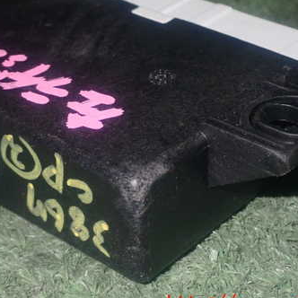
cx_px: 101
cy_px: 113
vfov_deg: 17.5
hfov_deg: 17.5
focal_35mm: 99
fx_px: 964
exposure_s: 1/60
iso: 800
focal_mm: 11.09
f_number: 10
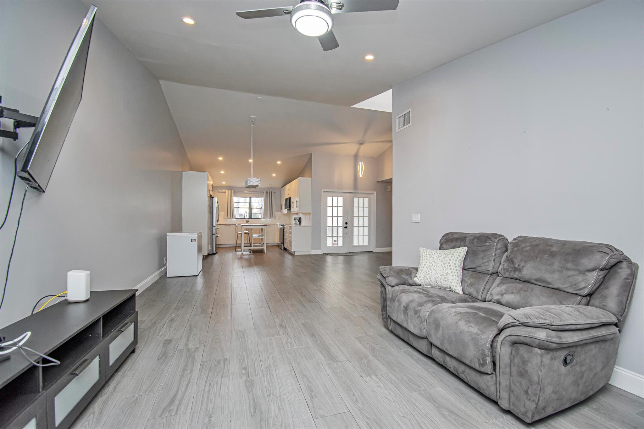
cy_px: 214
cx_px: 322
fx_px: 268
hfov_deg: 100.4
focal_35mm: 15
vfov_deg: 77.3
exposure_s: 1/80
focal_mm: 10
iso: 800
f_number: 4.5
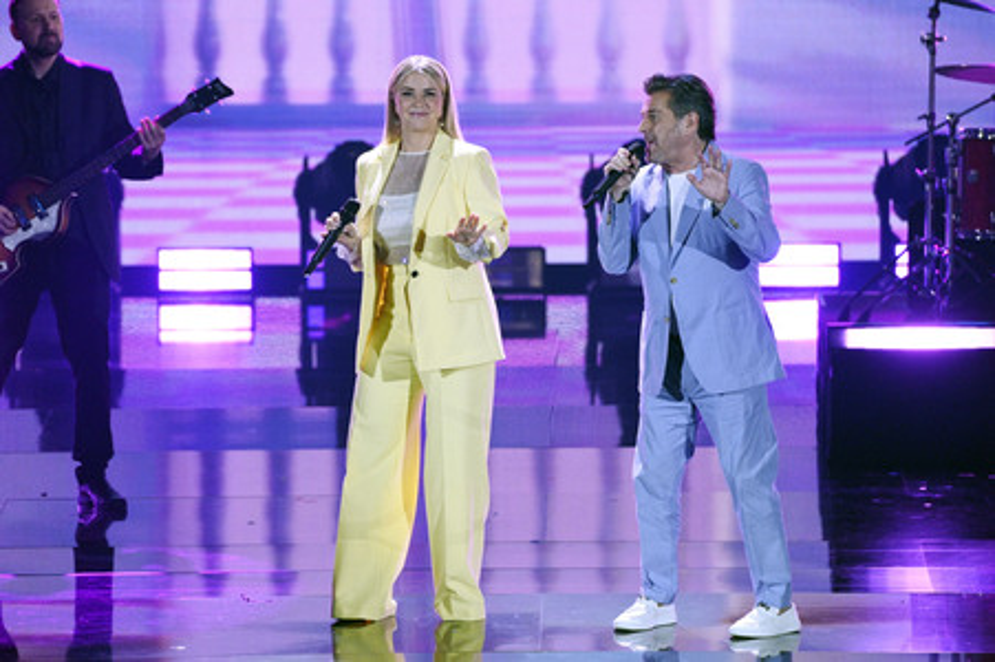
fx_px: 10771
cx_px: 498
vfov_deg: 3.5
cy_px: 331
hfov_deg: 5.3
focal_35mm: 390
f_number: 5.6
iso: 4000
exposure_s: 1/250
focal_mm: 390
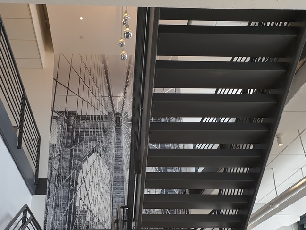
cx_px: 112
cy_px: 178
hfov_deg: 45.3
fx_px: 363
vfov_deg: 34.3
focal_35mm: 41
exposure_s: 1/60
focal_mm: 4.3
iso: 80
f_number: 2.4
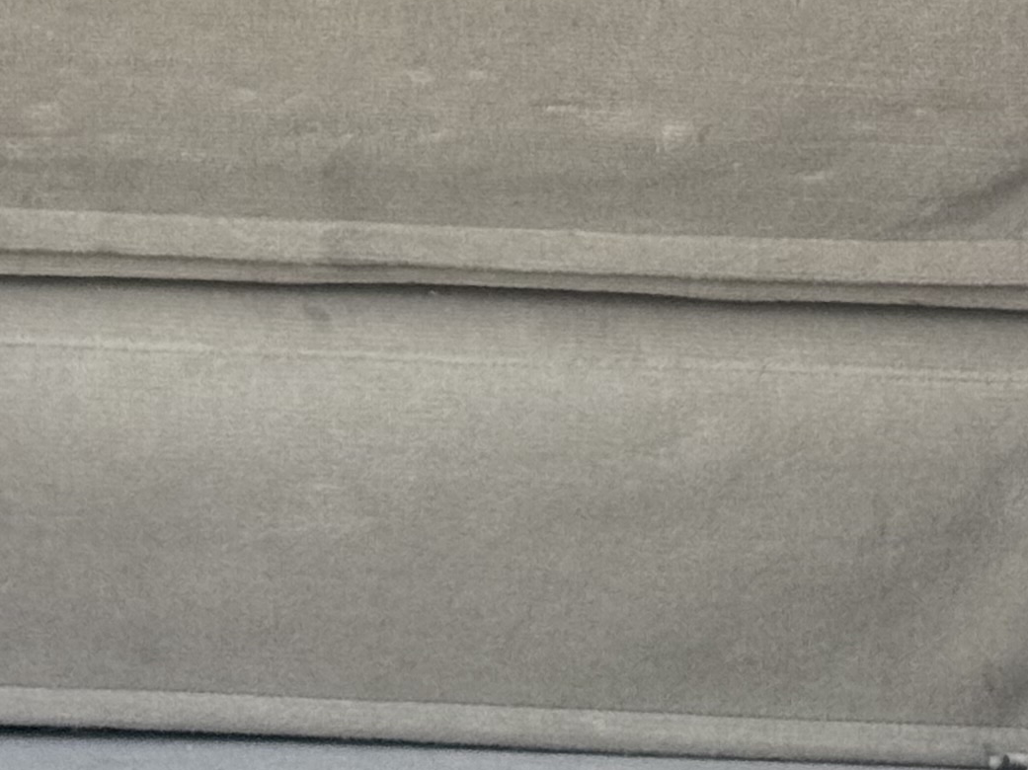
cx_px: 55
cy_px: -575
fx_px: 5522
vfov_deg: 7.7
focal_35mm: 186
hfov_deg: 10.6
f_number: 1.78
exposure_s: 1/531
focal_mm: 6.76
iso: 64
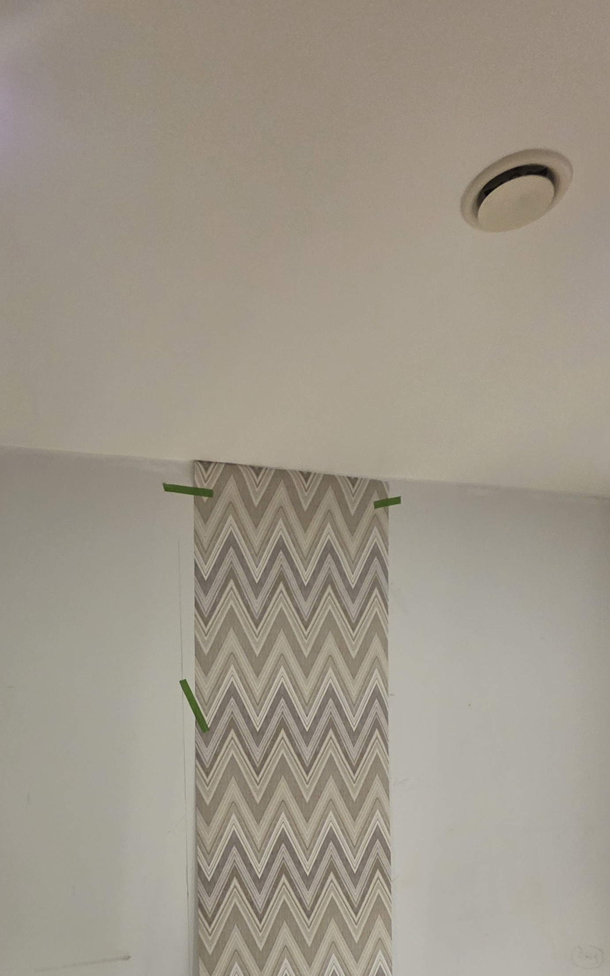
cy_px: 776
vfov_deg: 66.1
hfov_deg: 48.7
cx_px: 217
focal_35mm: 25
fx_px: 665
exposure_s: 1/50
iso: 400
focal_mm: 2.2
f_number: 1.9
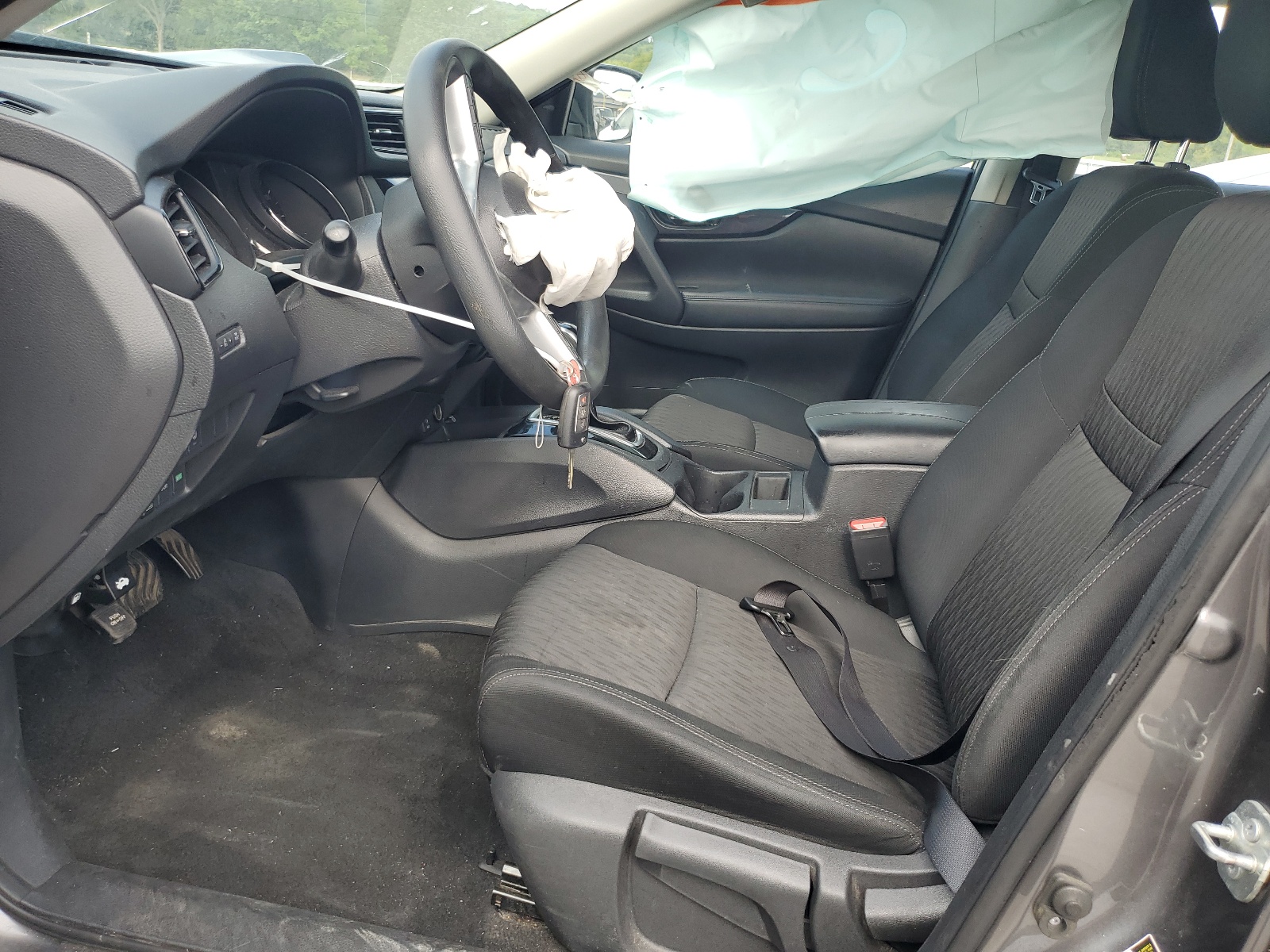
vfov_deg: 53.1
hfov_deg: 67.3
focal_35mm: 26
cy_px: 476
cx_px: 635
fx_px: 954
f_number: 1.5
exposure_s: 1/312
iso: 50
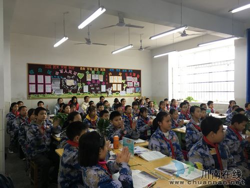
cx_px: 125
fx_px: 209
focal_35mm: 29
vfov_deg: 48.2
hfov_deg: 61.7
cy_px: 94
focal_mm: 4.15
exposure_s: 1/33
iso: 125
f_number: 2.2
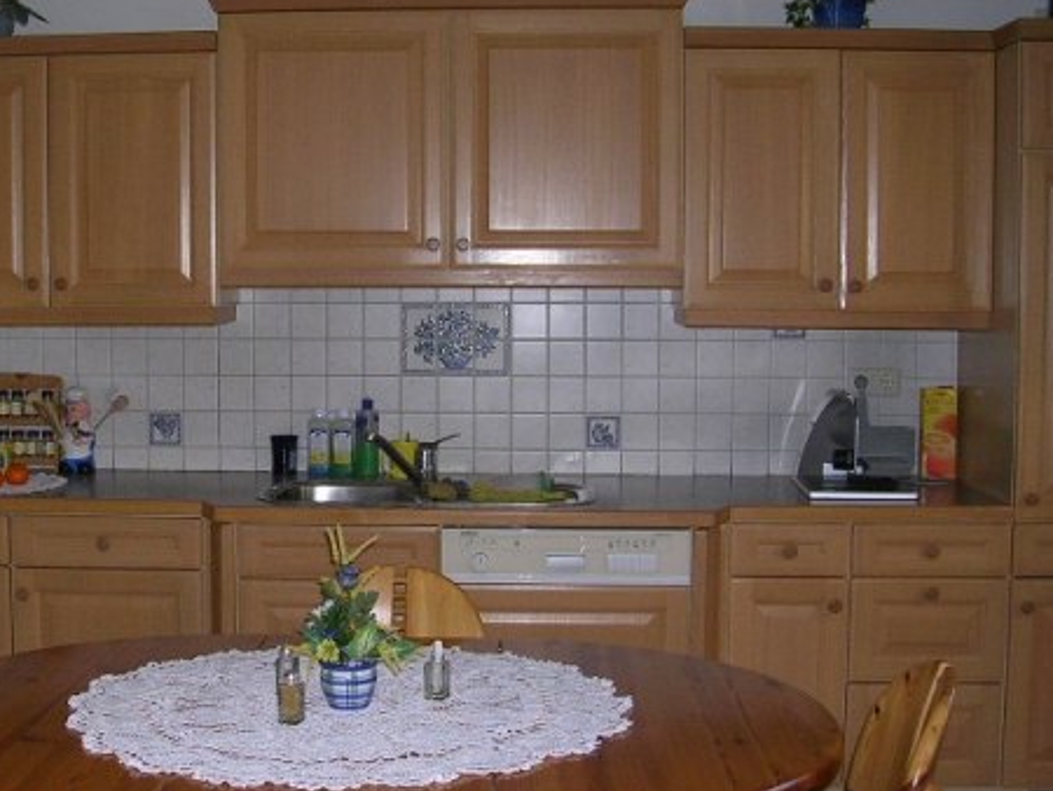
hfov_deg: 35.2
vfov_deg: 27.1
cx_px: 349
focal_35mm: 54
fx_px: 1644
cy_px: 367
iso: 76
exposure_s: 1/60.1
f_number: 2.8
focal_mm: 5.8
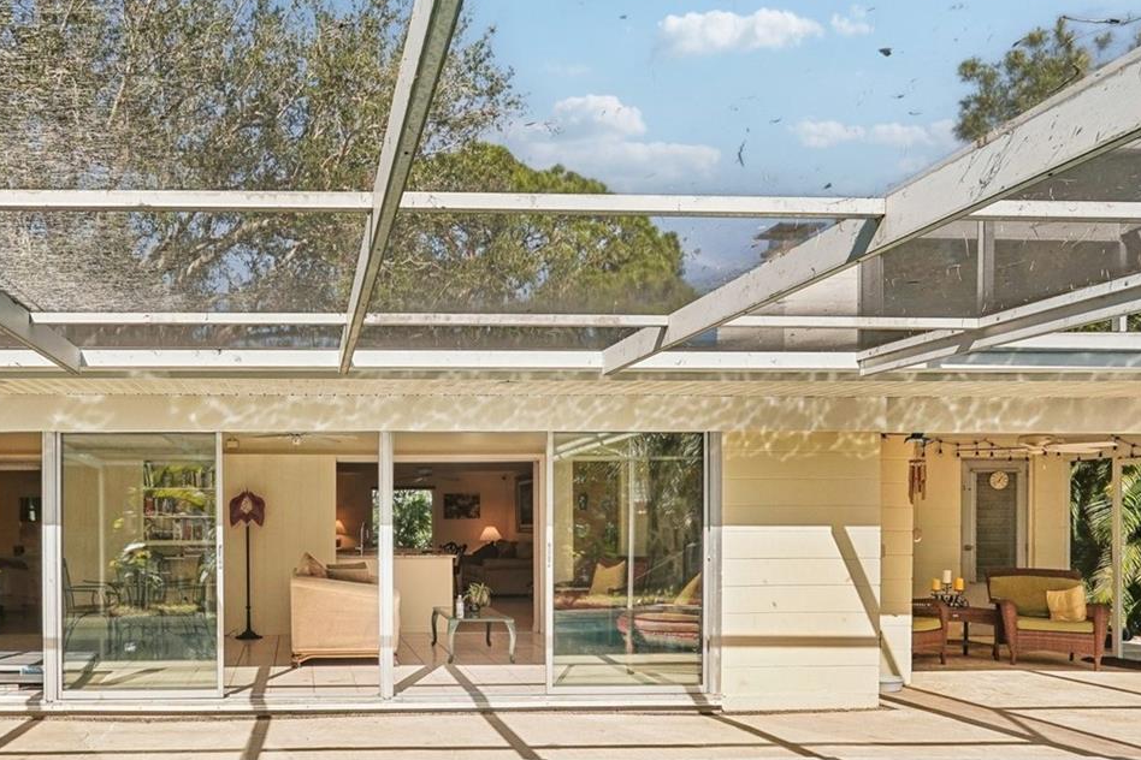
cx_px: 317
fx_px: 856
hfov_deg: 64.2
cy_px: 526
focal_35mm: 27
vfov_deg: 46.9
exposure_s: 1/1250
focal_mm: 16
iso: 400
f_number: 8
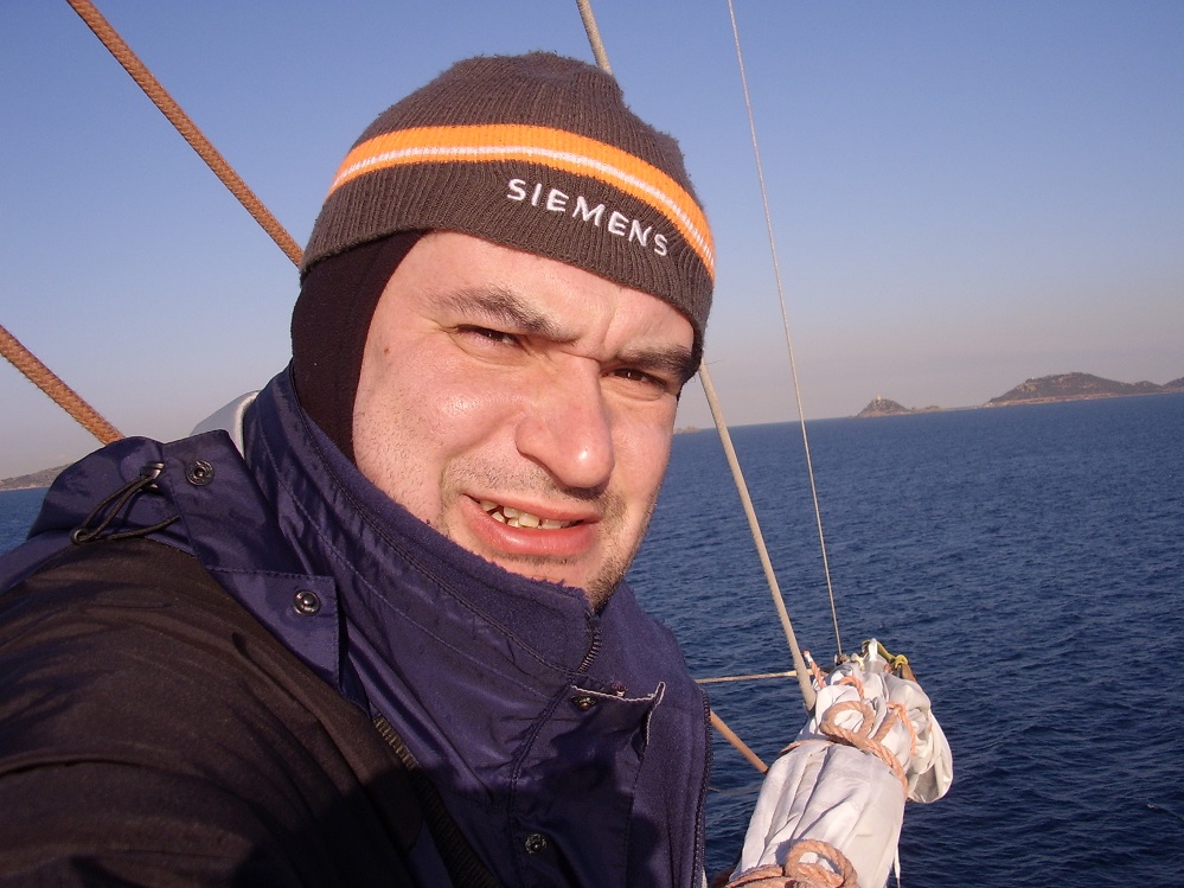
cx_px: 592
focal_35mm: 30
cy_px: 444
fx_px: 1026
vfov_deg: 46.8
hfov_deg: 60.0
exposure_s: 1/917
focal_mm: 5.8
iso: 71
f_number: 4.1
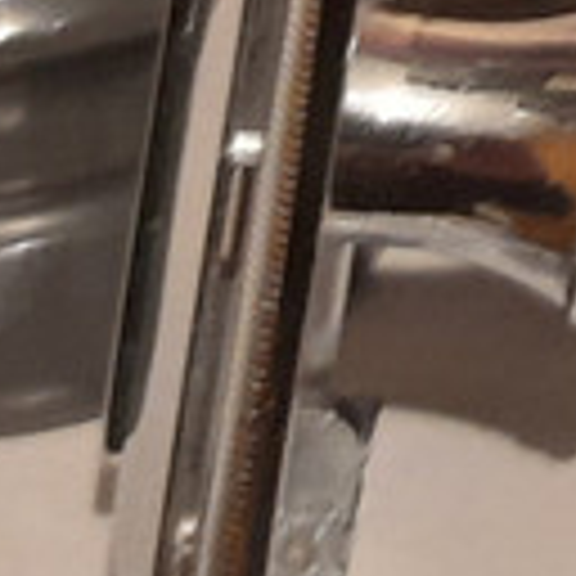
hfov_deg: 8.8
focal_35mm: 184
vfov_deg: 8.6
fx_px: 3464
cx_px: 1249
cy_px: -864
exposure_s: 1/25
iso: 400
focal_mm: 4.6
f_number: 2
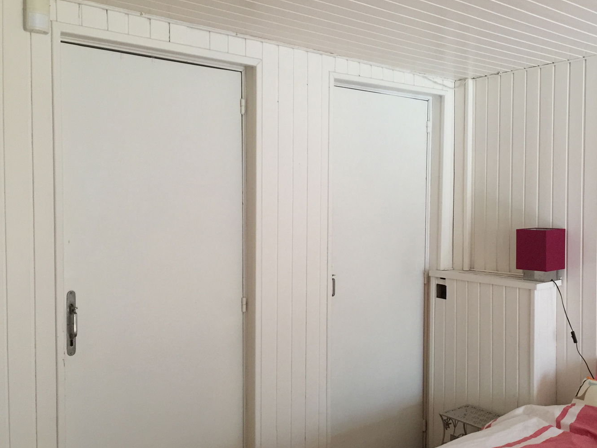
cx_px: 359
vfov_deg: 40.7
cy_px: 235
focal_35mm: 35
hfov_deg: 52.3
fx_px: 604
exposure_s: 1/17
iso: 125
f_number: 2.2
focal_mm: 4.15
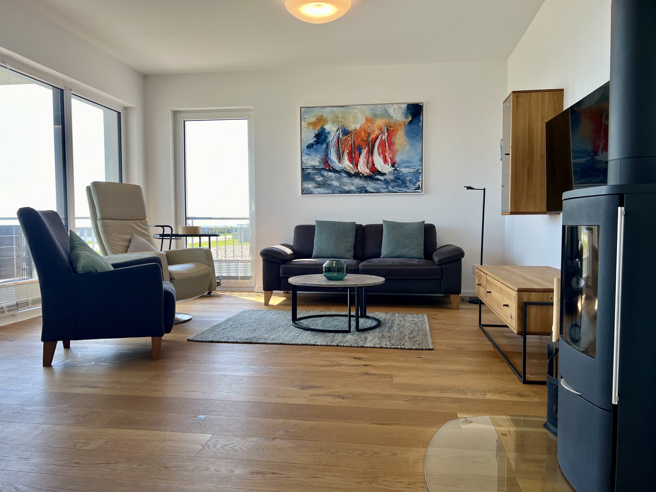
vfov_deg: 53.1
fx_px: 493
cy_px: 246
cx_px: 328
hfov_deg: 67.3
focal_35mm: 26
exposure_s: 1/171
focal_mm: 5.7
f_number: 1.5
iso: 40
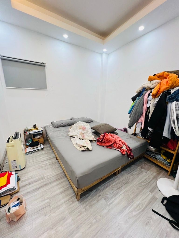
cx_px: 90
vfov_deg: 106.2
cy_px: 119
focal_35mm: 13
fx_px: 90
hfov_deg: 89.9
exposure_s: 1/100
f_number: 1.8
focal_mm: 1.57
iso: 160
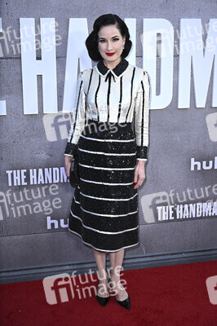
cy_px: 163
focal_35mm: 50
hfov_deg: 26.9
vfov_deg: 39.6
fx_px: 453
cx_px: 108
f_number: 6.3
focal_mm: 50
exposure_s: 1/250
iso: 640
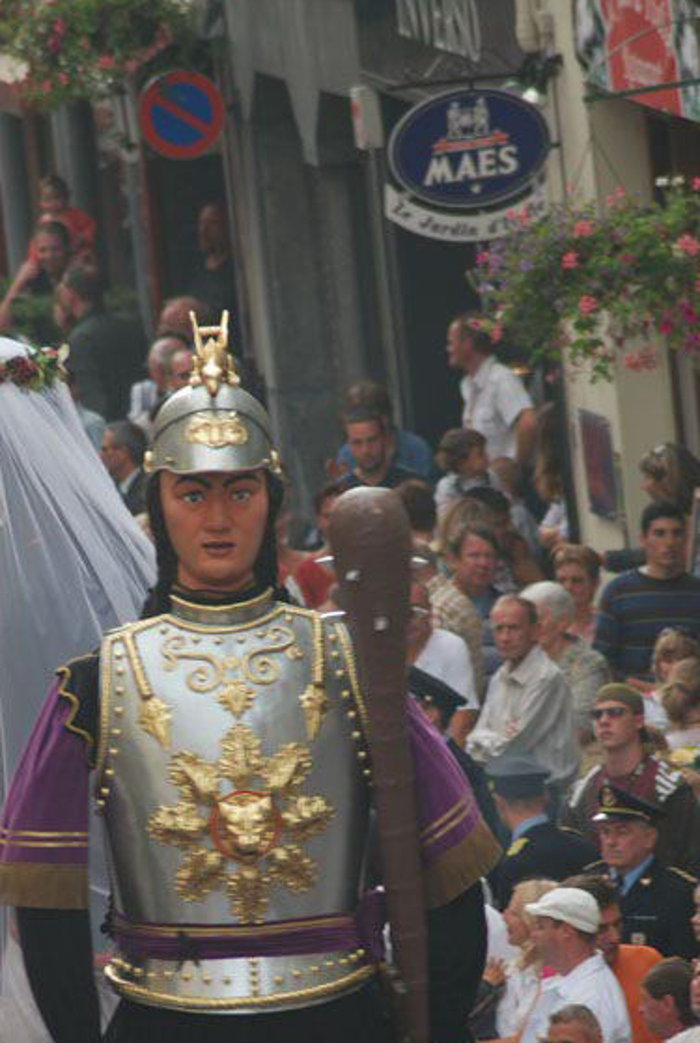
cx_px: 259
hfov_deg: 2.1
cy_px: 728
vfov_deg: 3.2
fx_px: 18701
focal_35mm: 644
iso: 100
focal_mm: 300
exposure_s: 1/125
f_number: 5.6
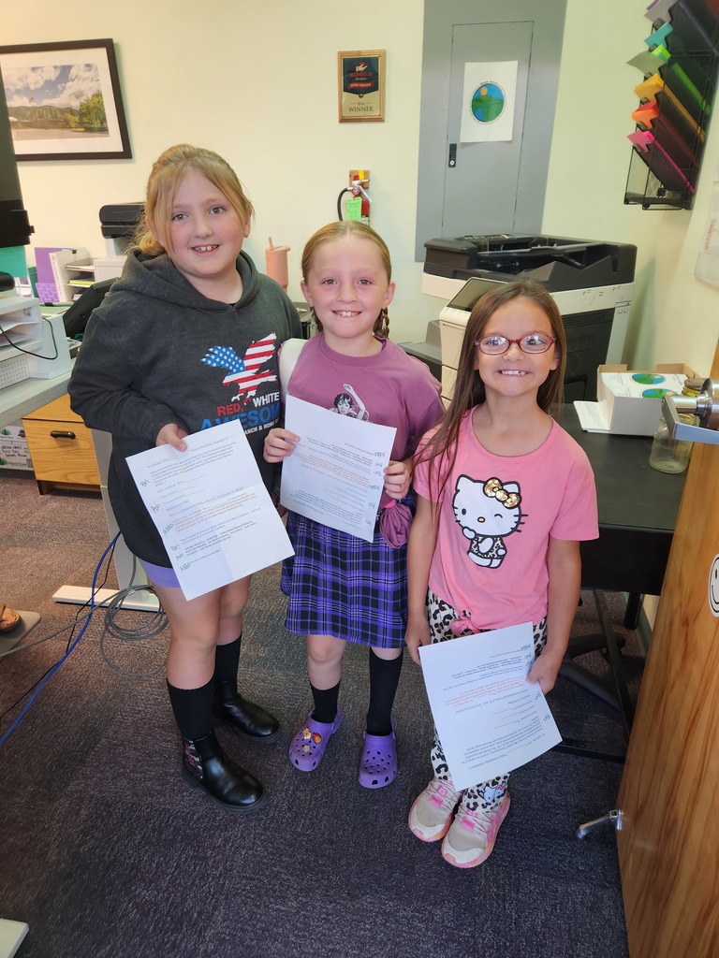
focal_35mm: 23
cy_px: 479
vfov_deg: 73.9
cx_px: 360
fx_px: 637
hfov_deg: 58.9
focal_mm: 5.4
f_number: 1.8
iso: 125
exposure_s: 1/50
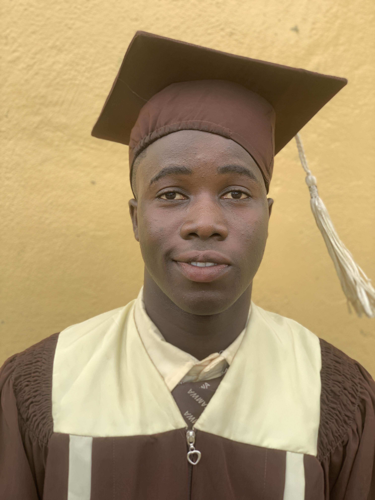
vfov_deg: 36.8
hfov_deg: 28.0
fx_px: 751
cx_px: 188
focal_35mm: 52
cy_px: 250
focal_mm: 6
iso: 16
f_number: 2.4
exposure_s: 1/122
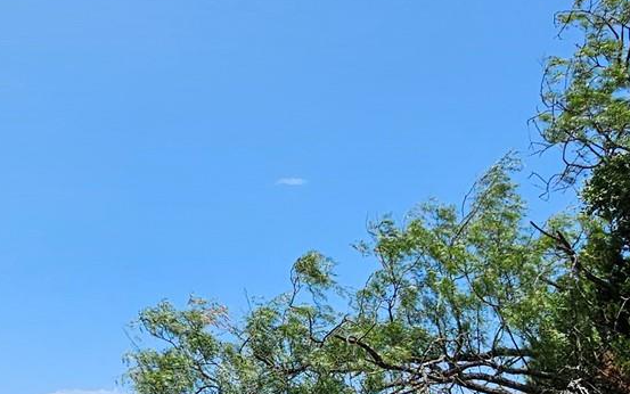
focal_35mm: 51
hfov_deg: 39.5
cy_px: 384
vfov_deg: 24.3
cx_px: 284
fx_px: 876
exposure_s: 1/2760
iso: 50
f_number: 2.2
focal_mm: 2.2
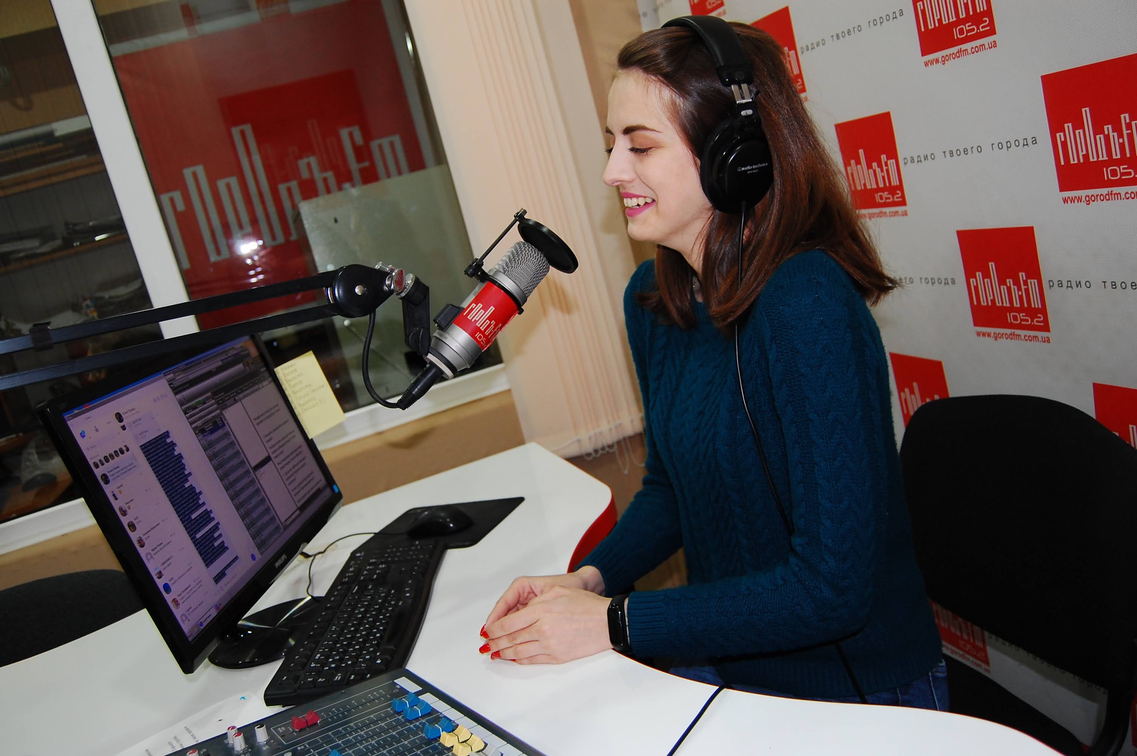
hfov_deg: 62.0
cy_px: 378
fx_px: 947
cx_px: 568
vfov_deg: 43.5
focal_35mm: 30
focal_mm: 20
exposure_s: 1/60
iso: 400
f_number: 3.8
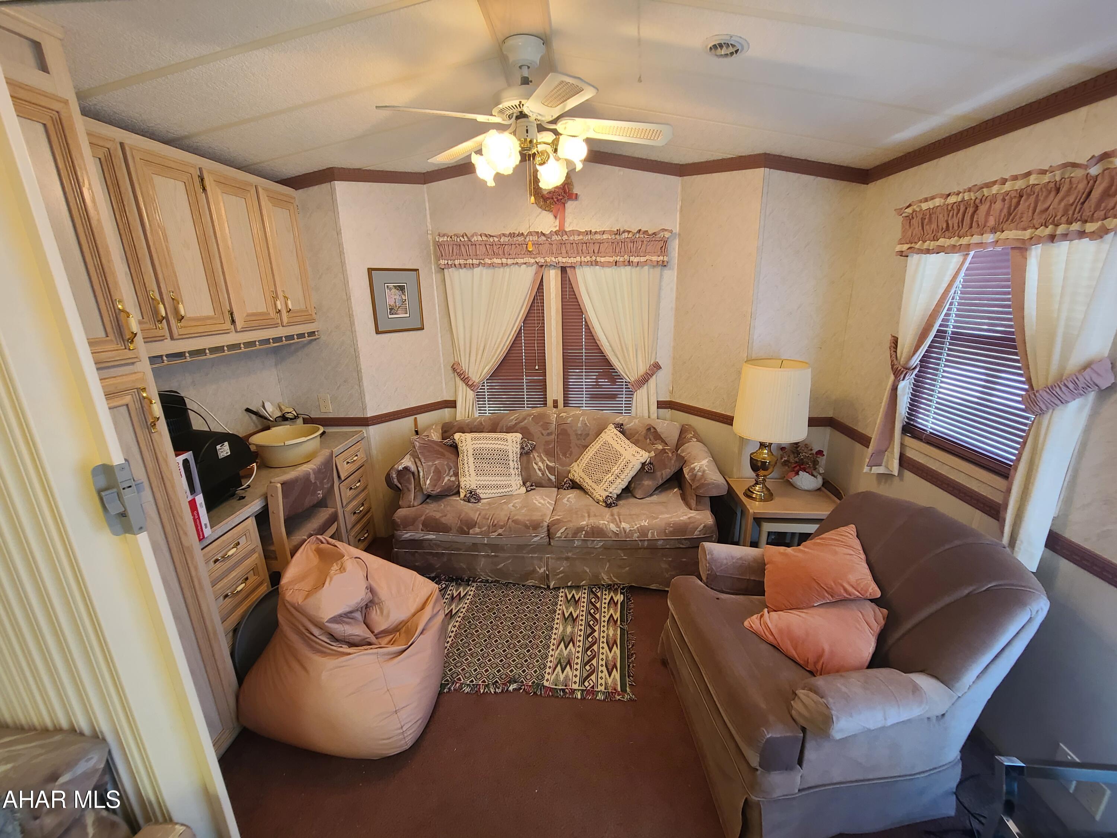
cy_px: 419
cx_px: 558
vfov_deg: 89.9
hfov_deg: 106.2
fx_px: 419
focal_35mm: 13
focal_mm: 2.2
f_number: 2.2
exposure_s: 1/40
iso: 320
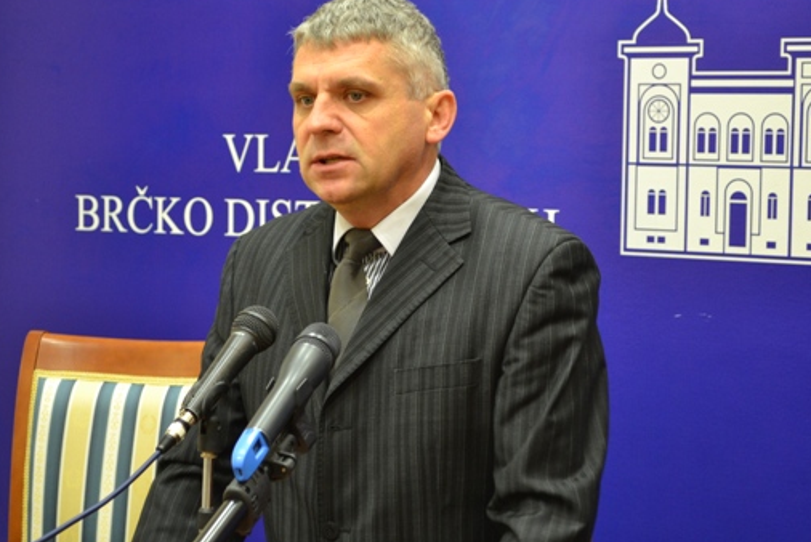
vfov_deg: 15.0
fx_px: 2051
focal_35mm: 91
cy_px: 267
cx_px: 335
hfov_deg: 22.3
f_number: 5.3
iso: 800
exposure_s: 1/15
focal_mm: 48
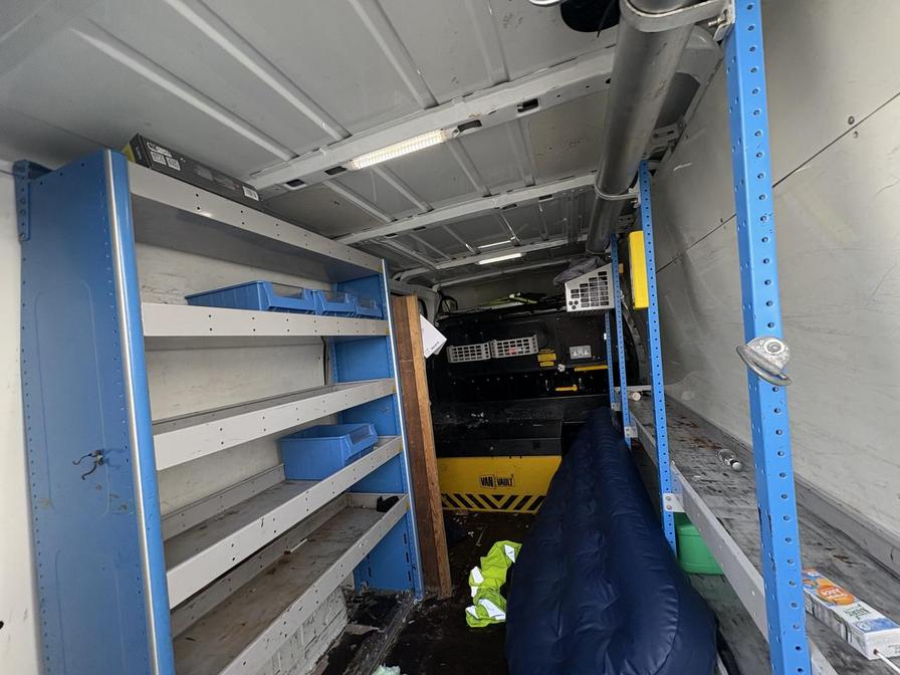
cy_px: 338
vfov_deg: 85.7
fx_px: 364
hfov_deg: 102.1
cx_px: 450
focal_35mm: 14
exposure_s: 1/71
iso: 250
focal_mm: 2.22
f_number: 2.2
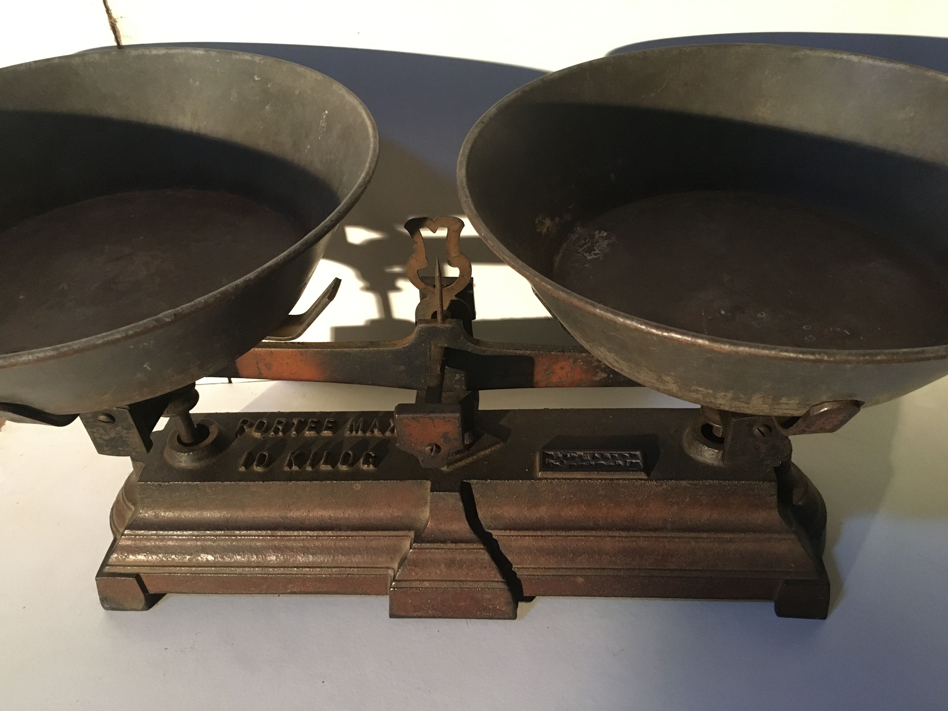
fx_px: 794
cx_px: 474
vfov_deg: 48.2
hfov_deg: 61.7
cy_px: 356
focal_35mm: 29
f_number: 2.2
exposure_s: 1/17
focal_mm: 4.15
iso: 250
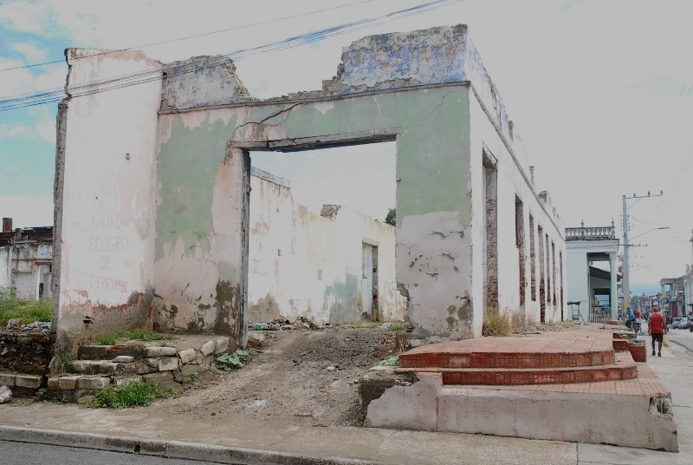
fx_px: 694
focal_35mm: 36
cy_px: 232
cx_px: 346
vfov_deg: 37.0
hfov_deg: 53.1
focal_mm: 24
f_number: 7.1
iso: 100
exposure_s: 1/60
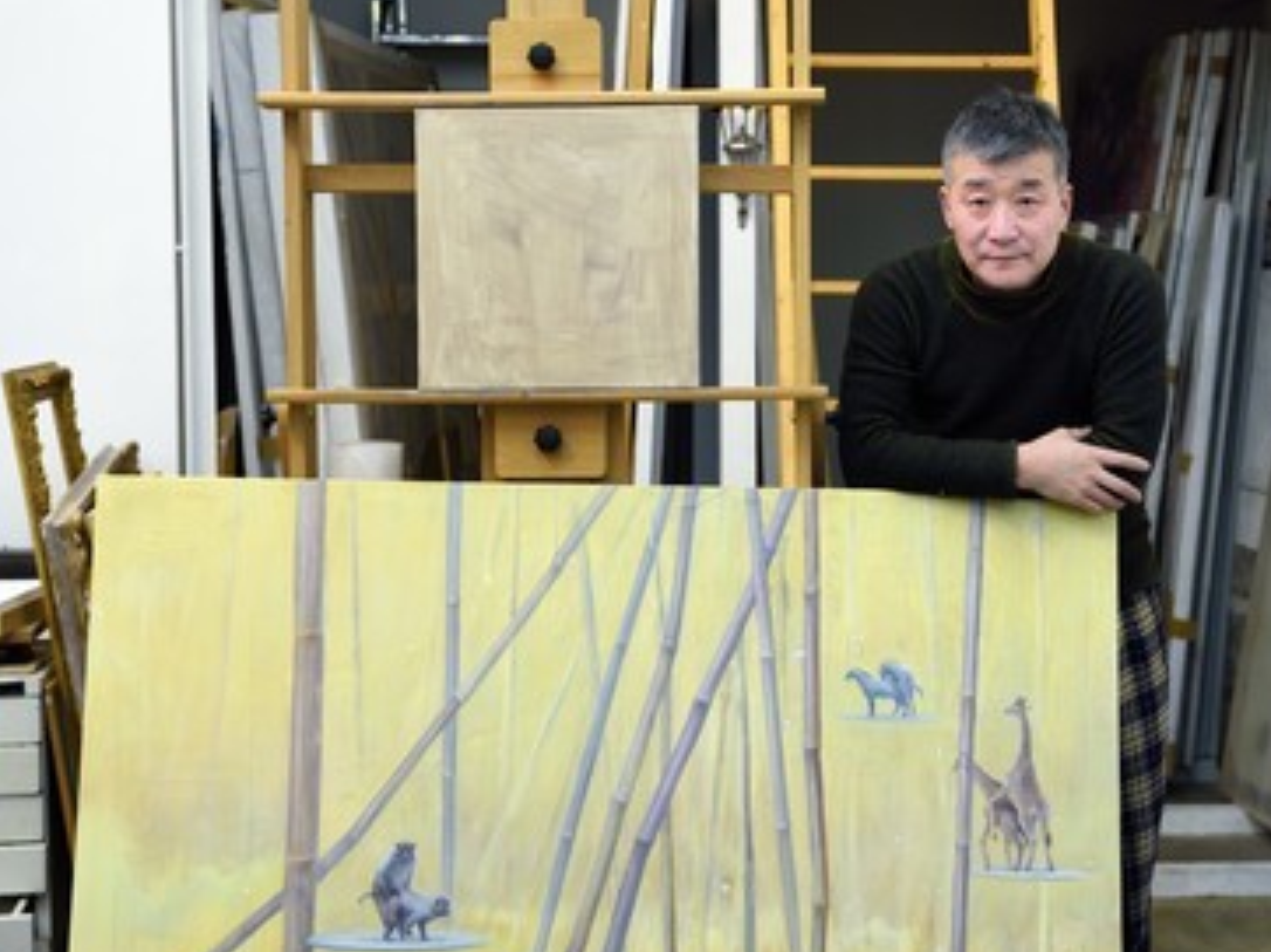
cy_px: 481
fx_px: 2458
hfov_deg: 28.9
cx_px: 734
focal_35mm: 67
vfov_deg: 21.9
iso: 1600
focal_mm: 60
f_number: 6.3
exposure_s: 1/80
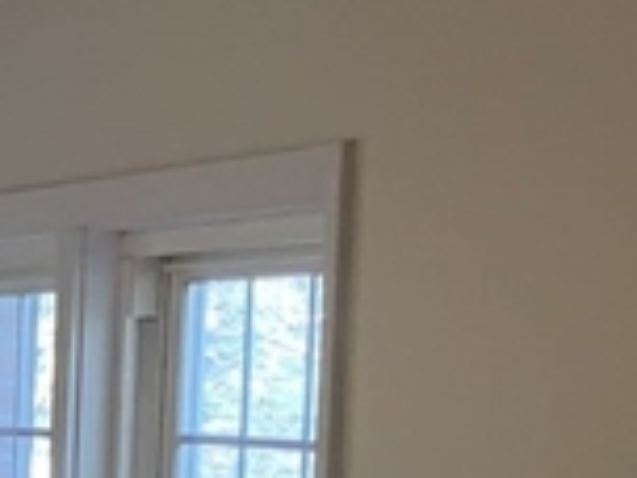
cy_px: 725
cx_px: -1341
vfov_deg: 8.3
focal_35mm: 175
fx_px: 3220
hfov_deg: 9.0
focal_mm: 4.25
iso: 25
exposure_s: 1/31
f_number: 1.8
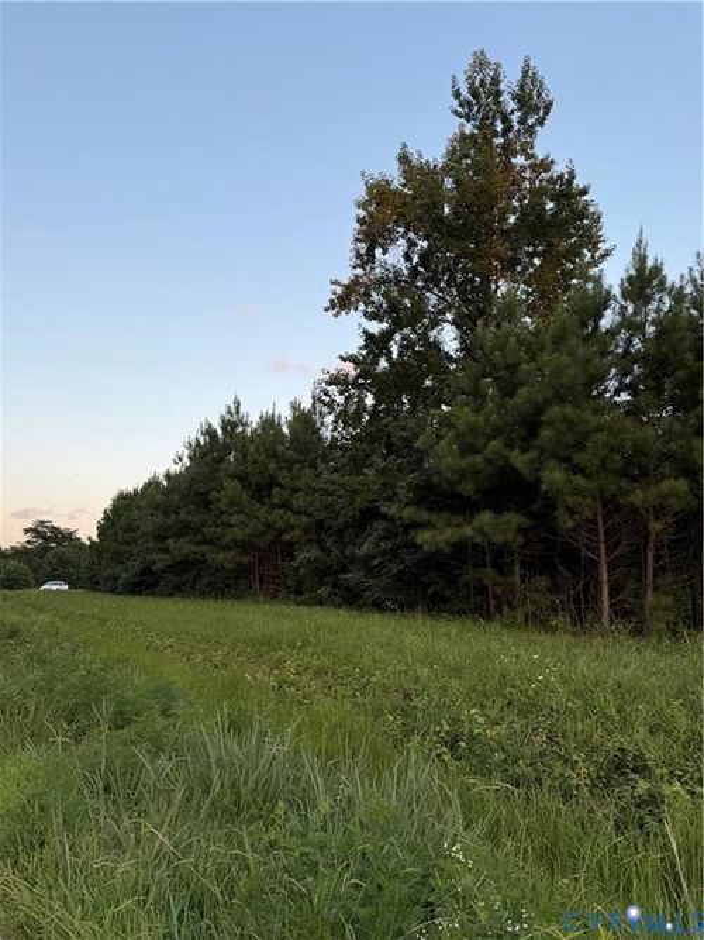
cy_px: 470
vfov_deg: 71.6
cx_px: 352
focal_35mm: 24
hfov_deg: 56.8
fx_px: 651
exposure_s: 1/464
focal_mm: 6.76
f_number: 1.78
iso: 80
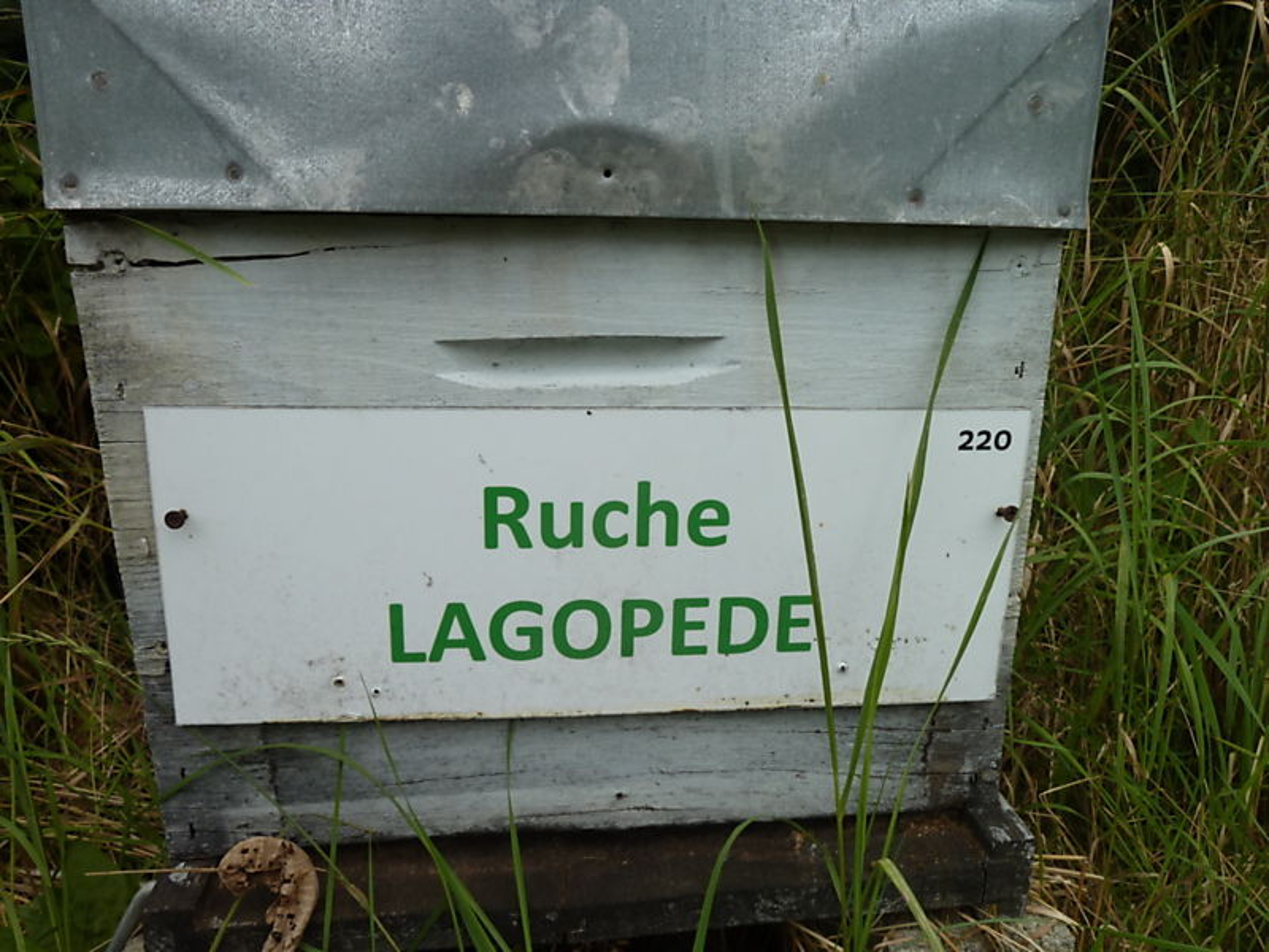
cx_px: 634
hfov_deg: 69.4
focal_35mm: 25
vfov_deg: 54.9
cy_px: 476
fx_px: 916
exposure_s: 1/320
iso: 80
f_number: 4
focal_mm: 4.1
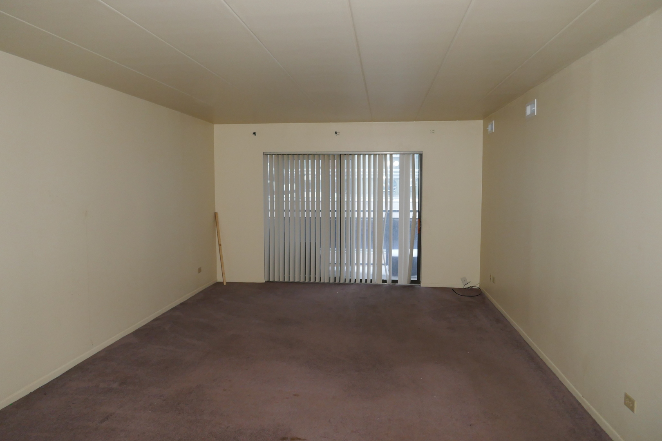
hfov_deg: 71.5
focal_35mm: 25
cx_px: 331
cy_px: 220
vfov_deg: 51.3
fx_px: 460
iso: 800
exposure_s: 1/60
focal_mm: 9.1
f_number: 2.8
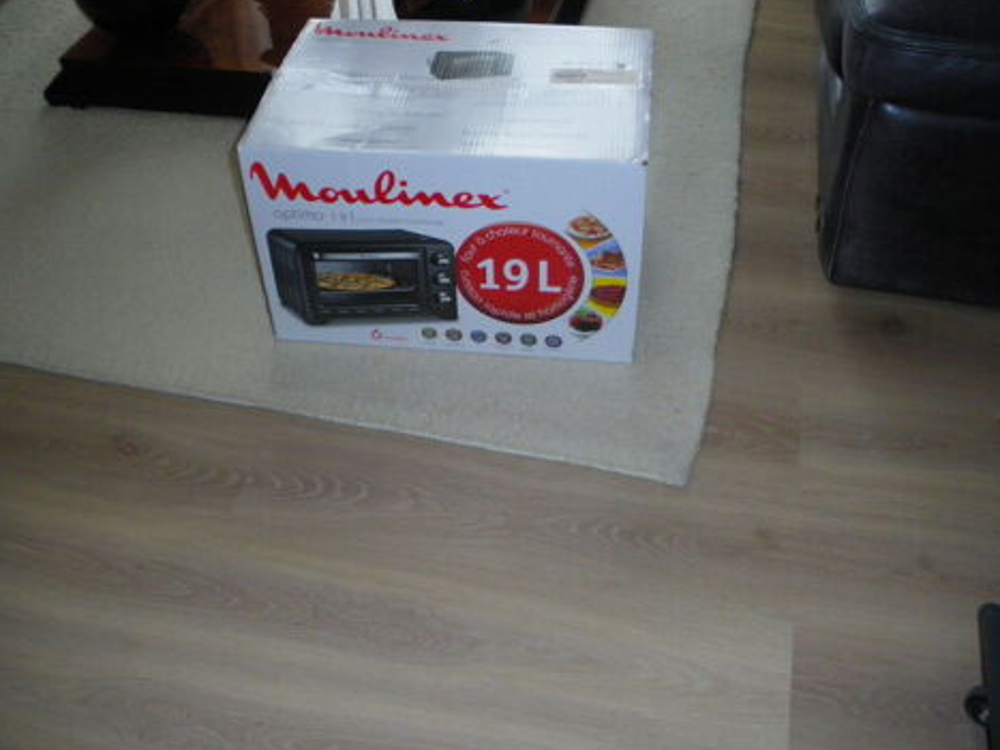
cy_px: 373
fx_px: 1069
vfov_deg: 38.6
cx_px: 512
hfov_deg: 50.1
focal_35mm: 37
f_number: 3.5
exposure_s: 1/50
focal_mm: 6.3
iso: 400
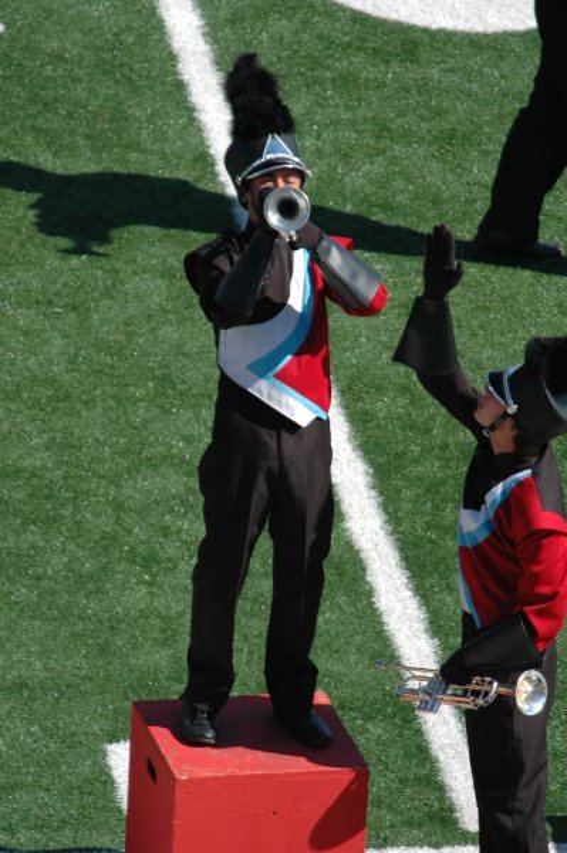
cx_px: 284
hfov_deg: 2.3
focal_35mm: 600
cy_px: 426
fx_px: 14198
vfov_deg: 3.4
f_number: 5.6
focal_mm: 400
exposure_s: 1/640
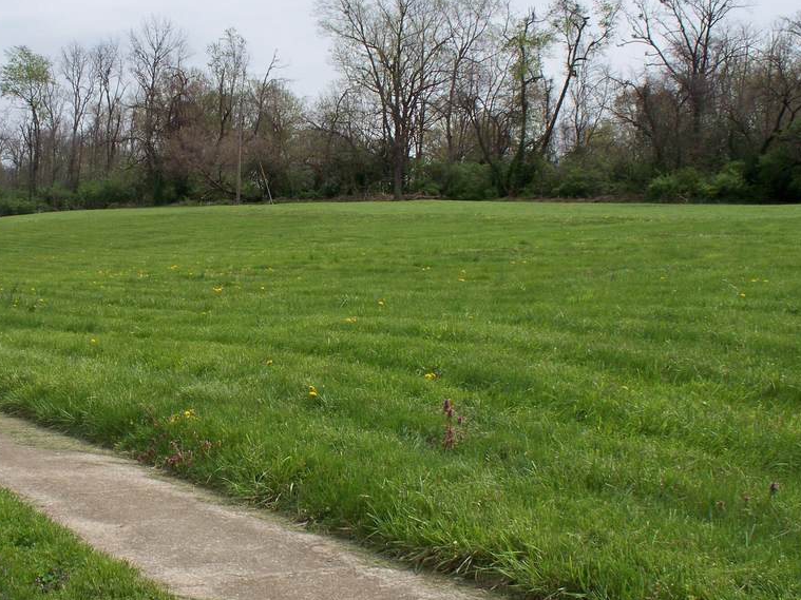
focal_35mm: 59
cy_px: 315
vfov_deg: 24.8
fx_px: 1365
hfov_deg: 32.5
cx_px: 272
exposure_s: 1/500
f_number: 4.8
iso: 100
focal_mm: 7.54
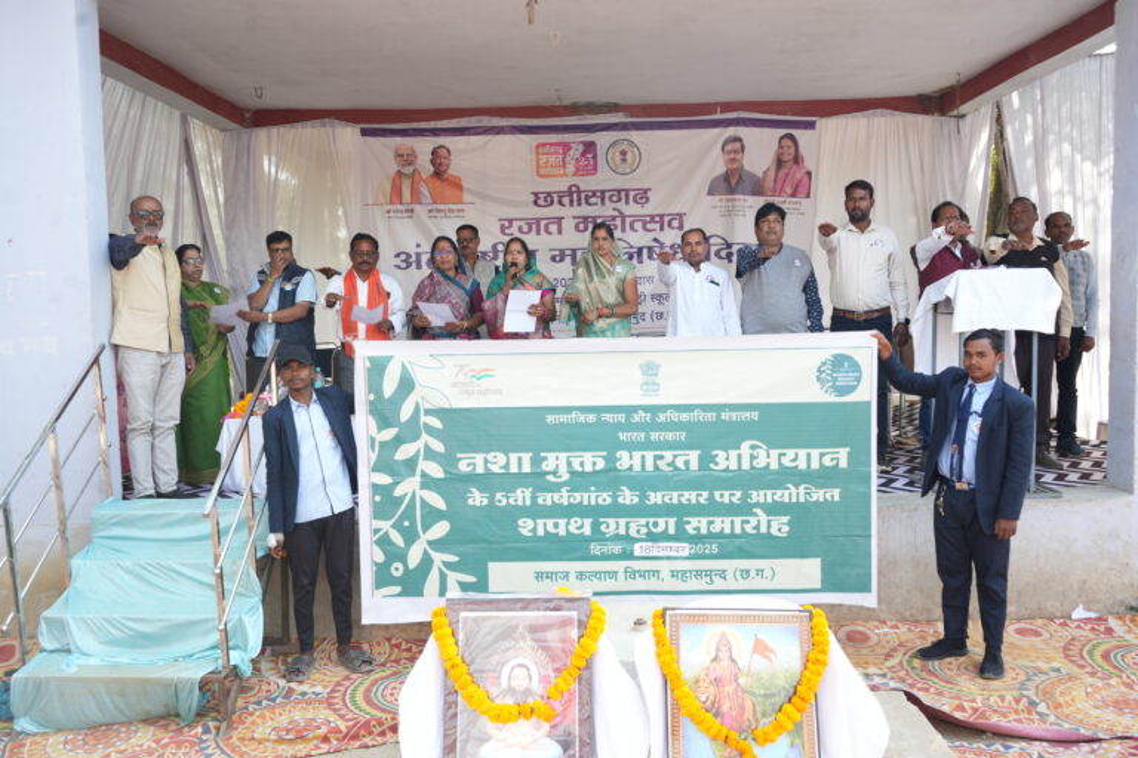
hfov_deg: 60.3
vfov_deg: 42.3
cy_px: 379
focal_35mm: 31
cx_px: 569
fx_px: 980
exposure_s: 1/100
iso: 400
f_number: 6.3
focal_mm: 31
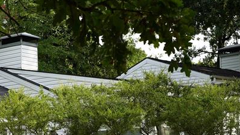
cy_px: 125
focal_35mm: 134
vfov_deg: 9.0
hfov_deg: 16.0
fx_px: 853
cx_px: 111
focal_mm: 50
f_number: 6.3
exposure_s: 1/100
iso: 100
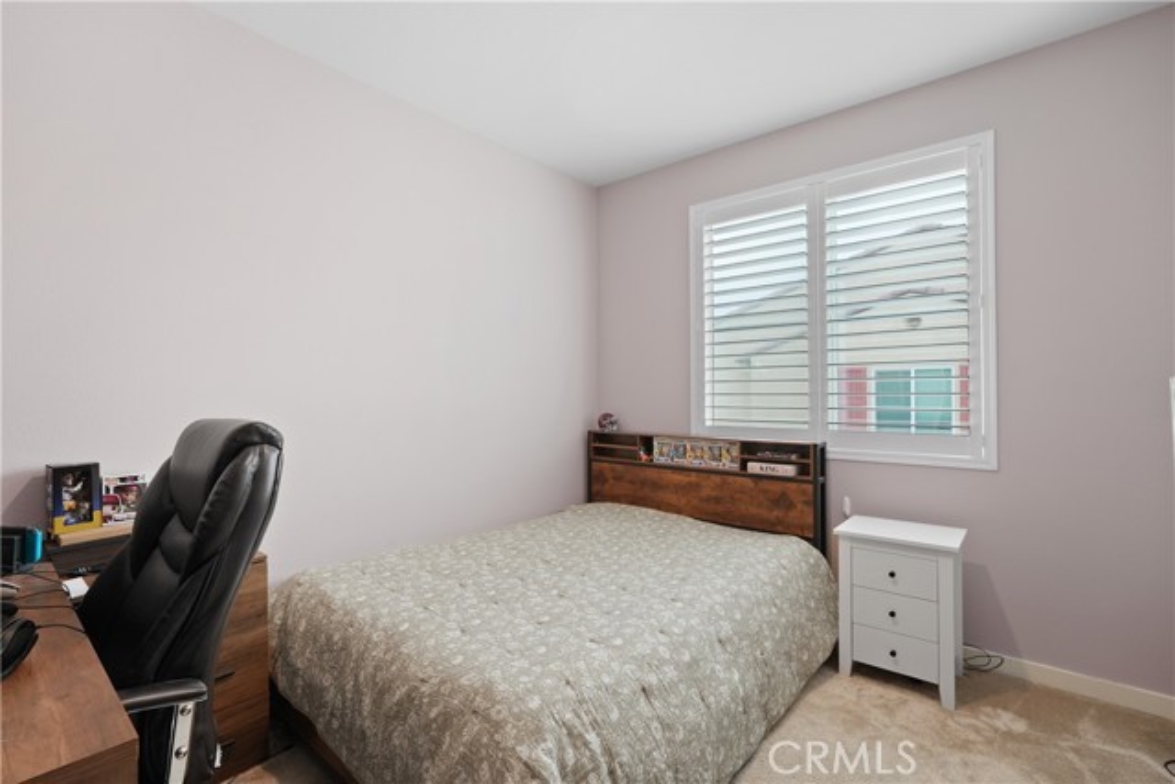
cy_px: 392
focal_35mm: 16
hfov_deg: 96.7
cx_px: 588
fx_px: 522
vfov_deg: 73.8
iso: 400
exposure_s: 1/15
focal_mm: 16
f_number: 4
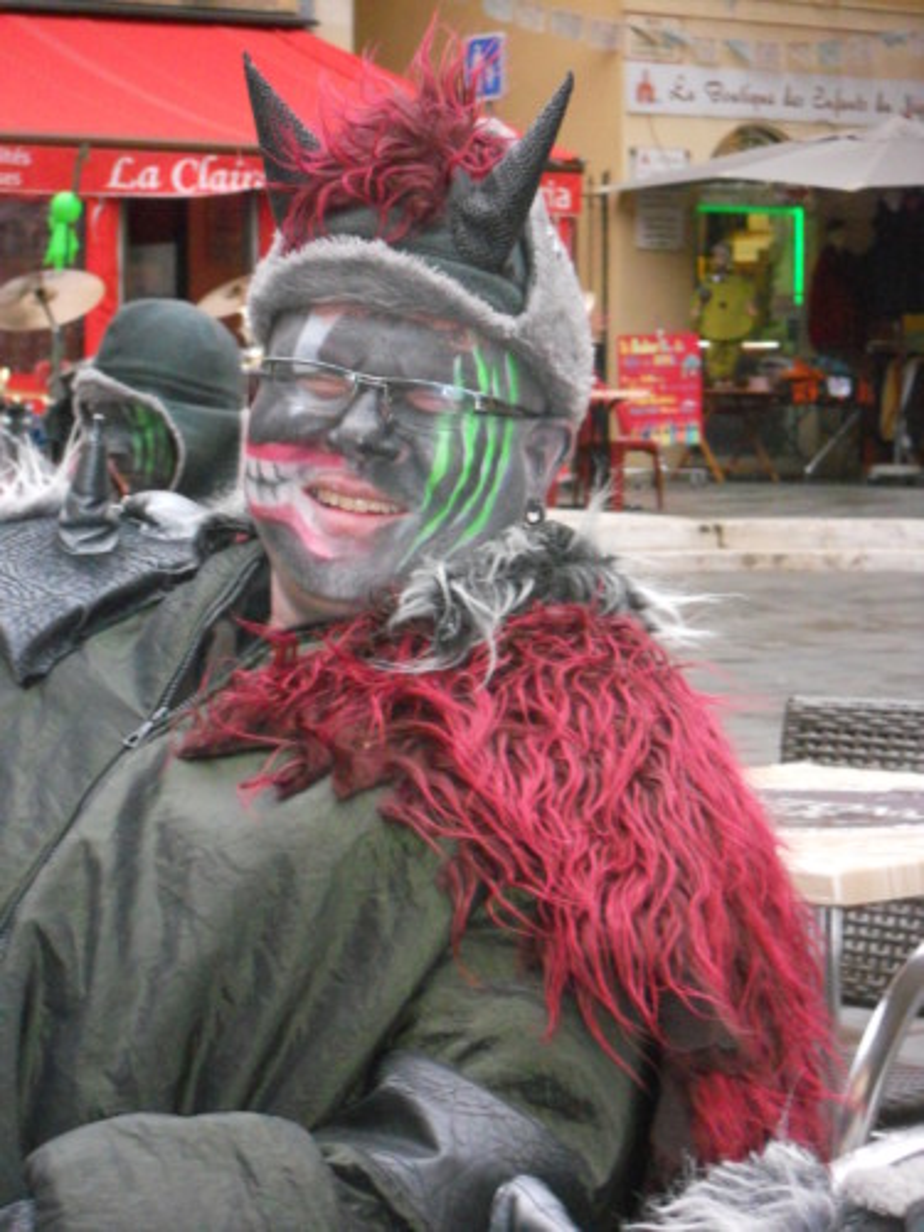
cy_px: 616
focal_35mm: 108
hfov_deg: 13.7
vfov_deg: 18.2
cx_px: 462
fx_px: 3844
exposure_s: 1/60
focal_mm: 19.6
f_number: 5.9
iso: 800
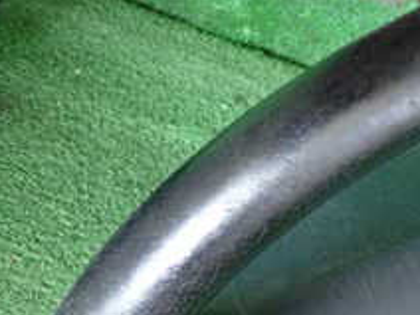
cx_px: 541
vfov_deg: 14.3
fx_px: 1238
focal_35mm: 102
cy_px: 317
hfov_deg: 18.0
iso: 800
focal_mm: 6.37
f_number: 2.5
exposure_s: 1/125
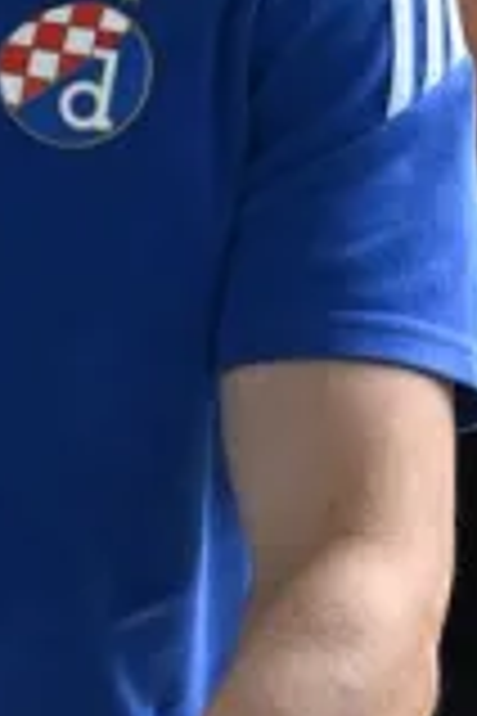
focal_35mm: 933
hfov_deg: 1.5
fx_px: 18542
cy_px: 1292
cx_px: 256
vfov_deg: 2.2
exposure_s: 1/1000
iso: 800
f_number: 4
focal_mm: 130
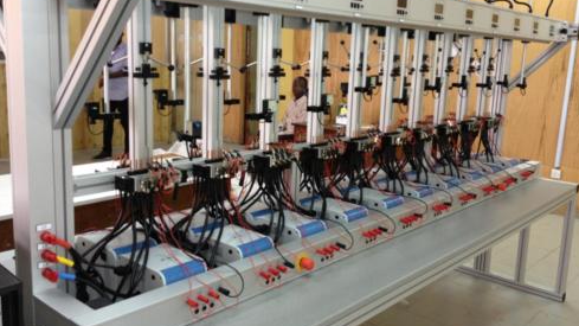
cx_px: 295
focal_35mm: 39
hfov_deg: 51.6
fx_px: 599
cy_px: 148
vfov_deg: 30.4
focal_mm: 4.28
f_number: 2.4
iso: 64
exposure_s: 1/20
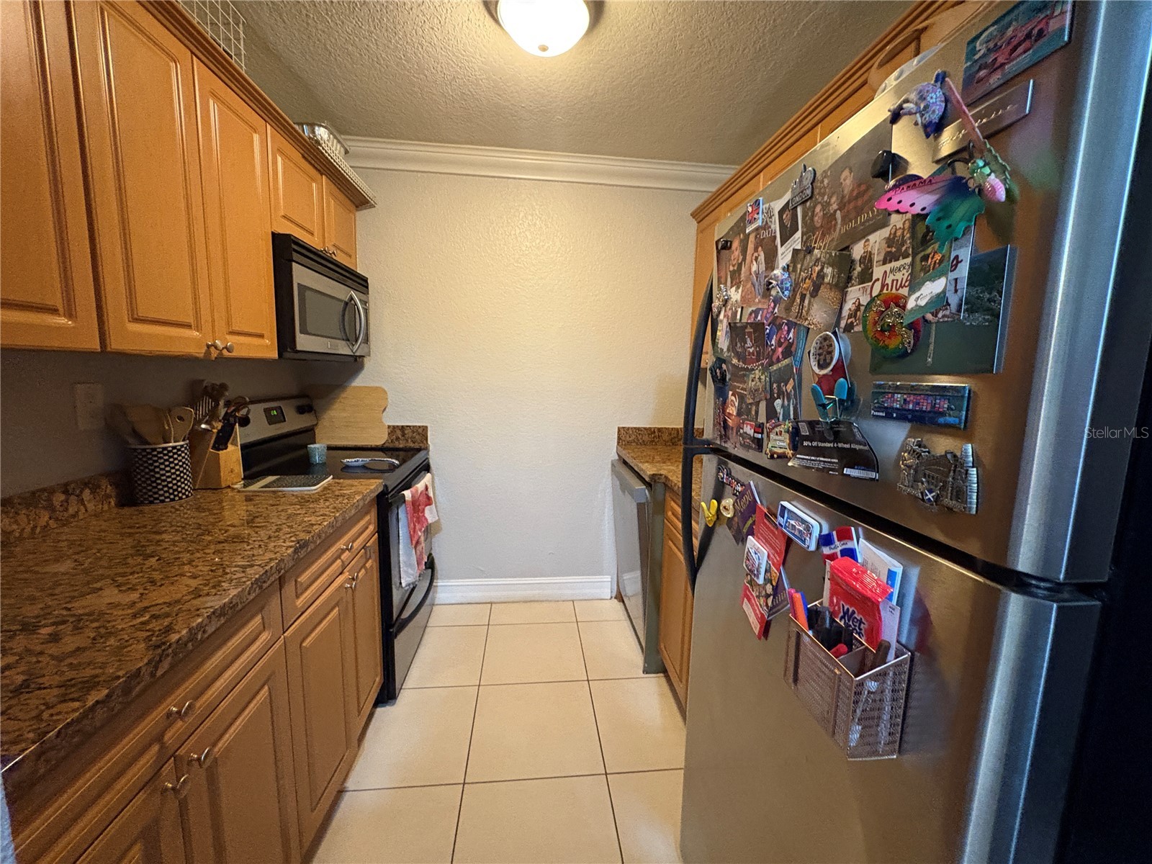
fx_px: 466
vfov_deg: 85.7
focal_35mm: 14
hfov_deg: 102.1
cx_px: 576
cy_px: 432
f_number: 2.2
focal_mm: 2.22
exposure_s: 1/60
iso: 800
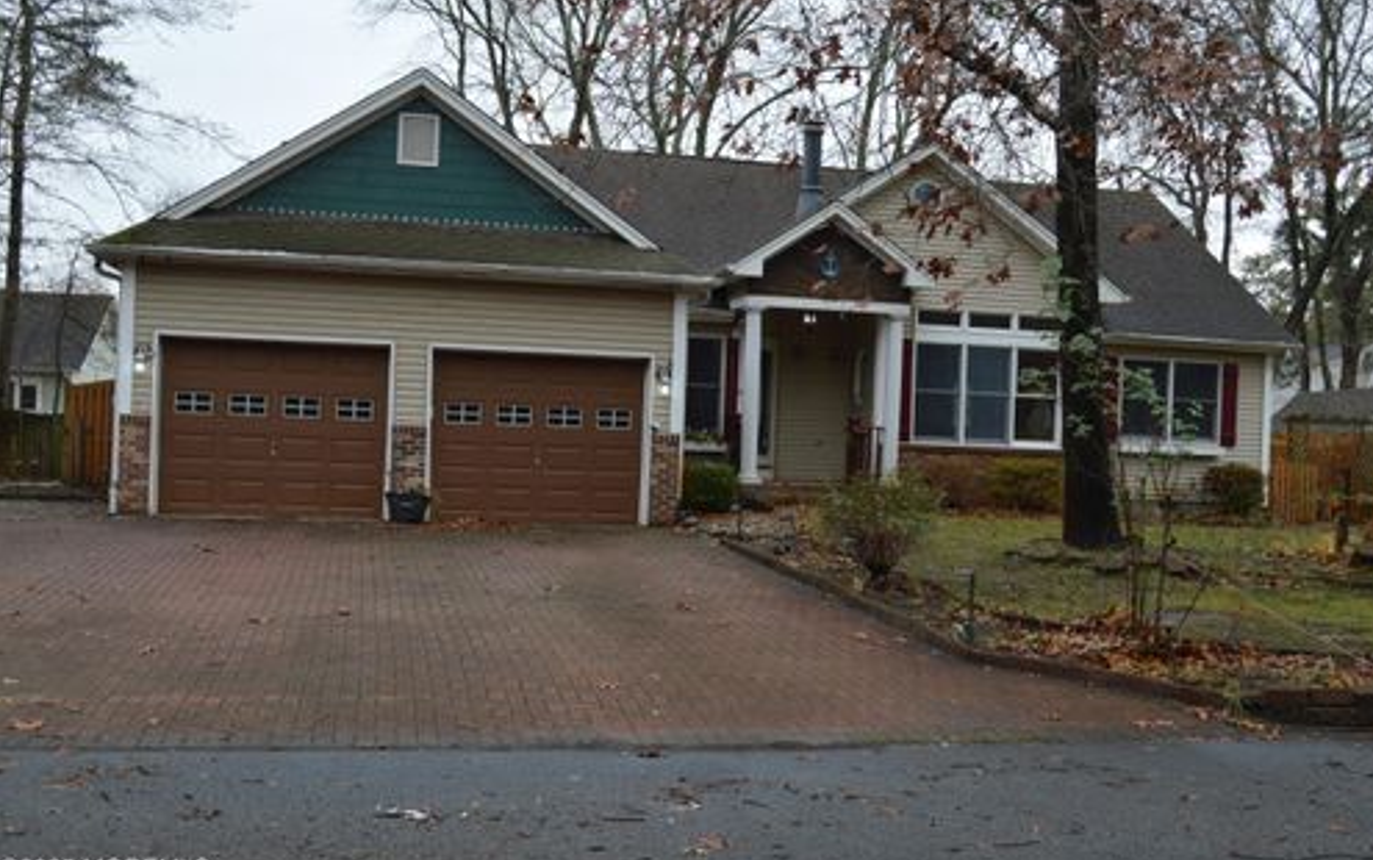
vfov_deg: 34.5
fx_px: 1385
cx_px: 691
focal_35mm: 37
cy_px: 449
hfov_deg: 52.7
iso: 320
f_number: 5.6
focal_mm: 24
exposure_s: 1/125
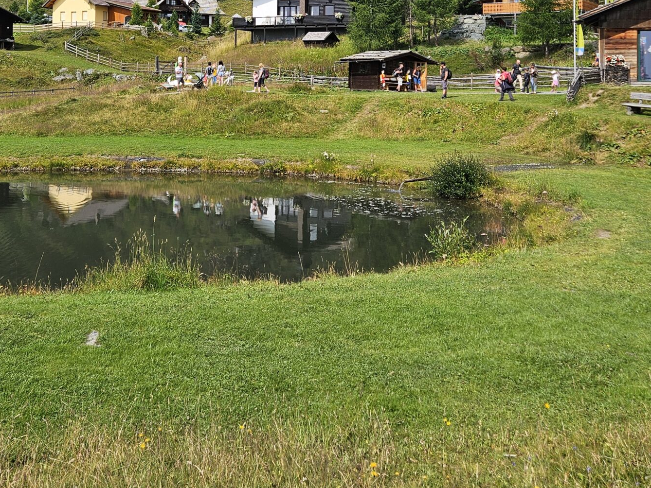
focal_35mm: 44
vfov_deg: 31.4
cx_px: 277
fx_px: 828
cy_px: 50
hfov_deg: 42.8
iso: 25
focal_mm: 5.4
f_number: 1.8
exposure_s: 1/2450
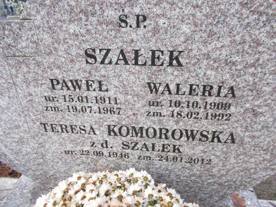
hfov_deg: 67.3
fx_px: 207
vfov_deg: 53.1
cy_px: 104
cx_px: 138
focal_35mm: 26
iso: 80
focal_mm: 4.6
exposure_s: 1/40
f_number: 3.2
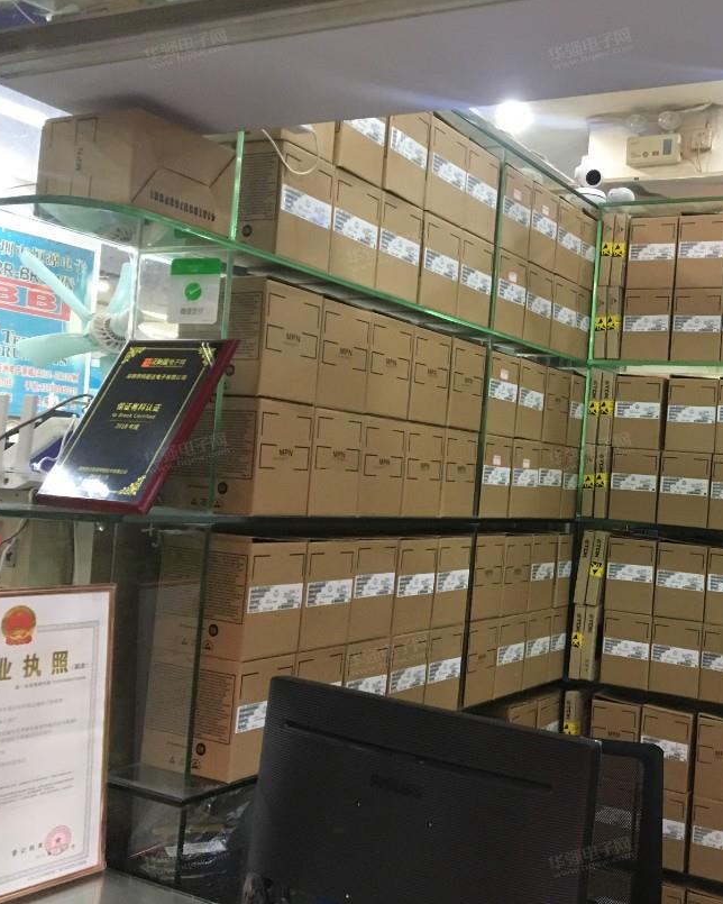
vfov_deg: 47.9
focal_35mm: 38
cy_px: 453
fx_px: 1016
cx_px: 591
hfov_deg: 37.6
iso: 200
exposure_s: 1/17
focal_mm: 4.15
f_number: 2.2
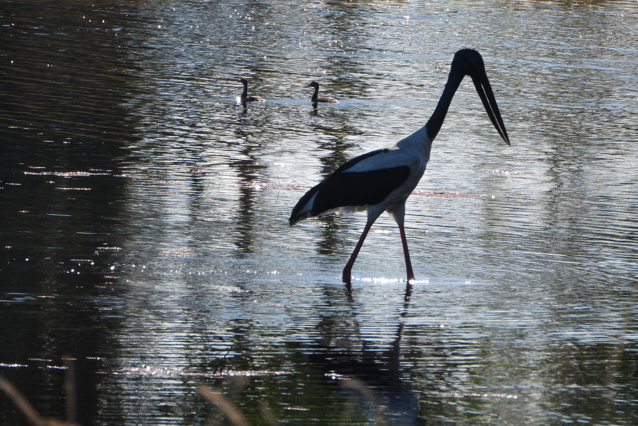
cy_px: 203
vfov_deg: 1.4
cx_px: 319
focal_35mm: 969
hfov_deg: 2.1
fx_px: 17174
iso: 100
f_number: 5.6
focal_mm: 167
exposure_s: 1/500
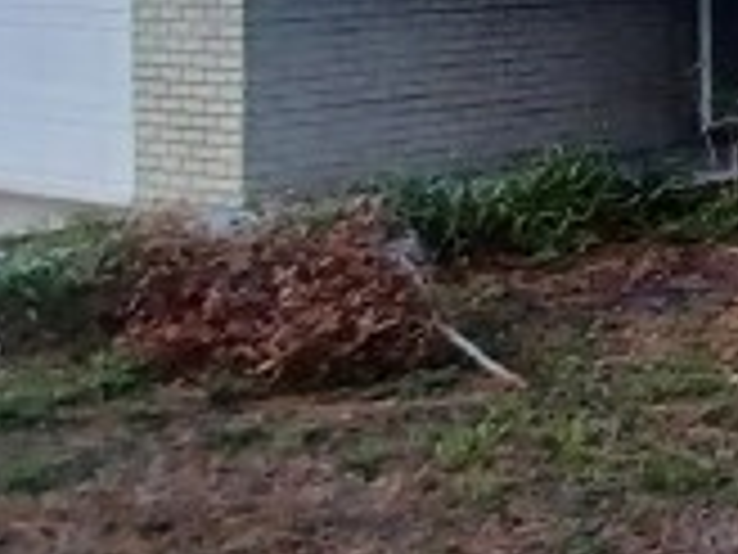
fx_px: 1727
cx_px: 1341
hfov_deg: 18.6
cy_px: -41
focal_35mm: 81
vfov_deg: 17.6
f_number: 2.2
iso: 40
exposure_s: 1/611
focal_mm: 1.42
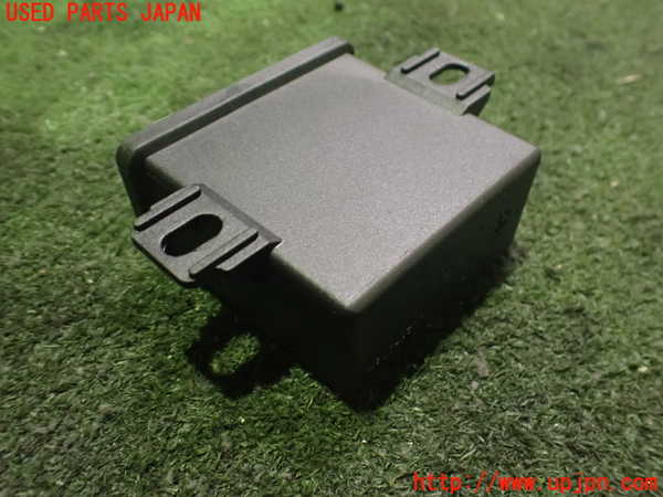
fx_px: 575
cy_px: 248
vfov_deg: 46.8
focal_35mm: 30
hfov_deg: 60.0
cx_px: 332
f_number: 2.3
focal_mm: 5.4
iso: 1250
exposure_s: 1/30
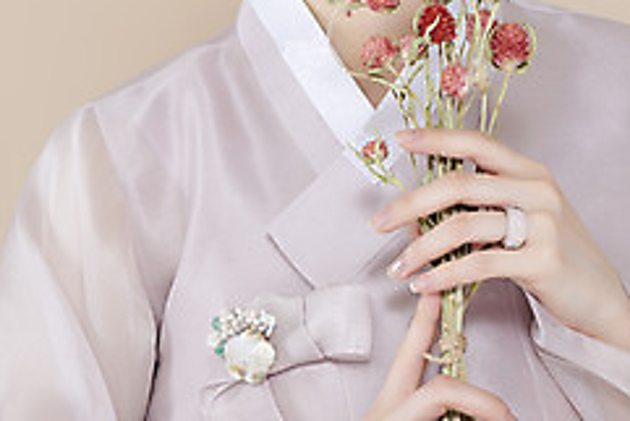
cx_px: 320
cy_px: -39
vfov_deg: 5.3
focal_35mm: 261
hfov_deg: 7.9
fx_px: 4570
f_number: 11
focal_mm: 105
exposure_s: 1/125
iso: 64
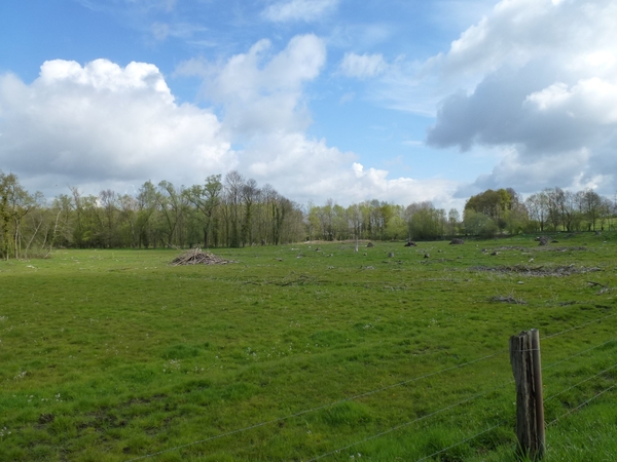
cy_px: 231
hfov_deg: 71.6
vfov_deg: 56.8
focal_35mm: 24
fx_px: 428
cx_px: 308
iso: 160
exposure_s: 1/800
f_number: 4
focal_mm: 4.3
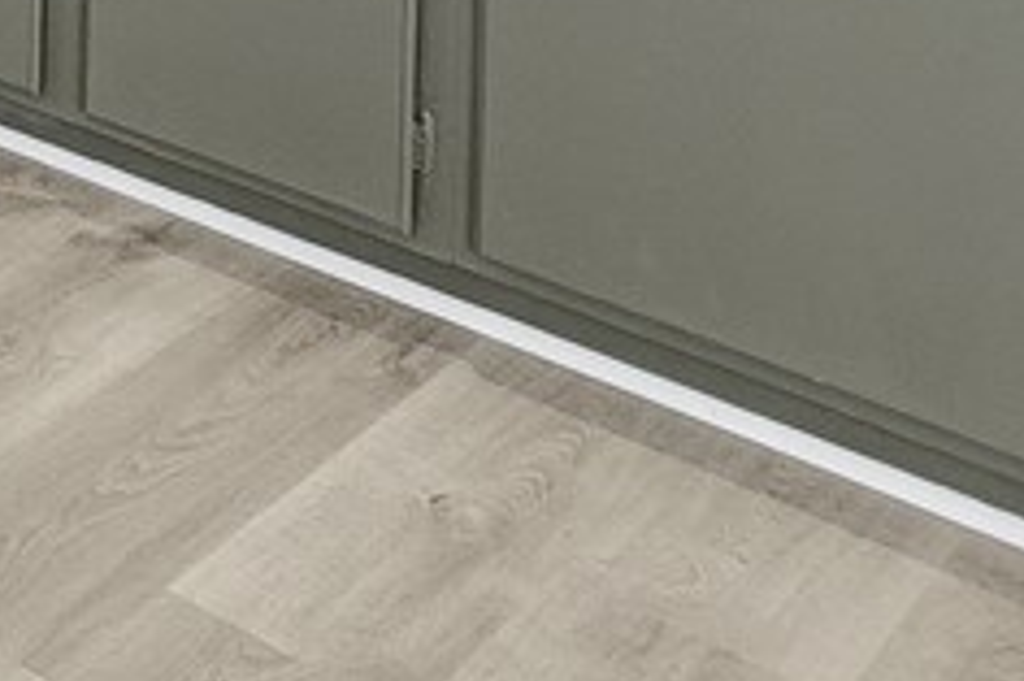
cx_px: -1026
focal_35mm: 69
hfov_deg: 18.7
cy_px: -855
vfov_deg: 14.5
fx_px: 1961
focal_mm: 10
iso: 800
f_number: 5
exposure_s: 1/100
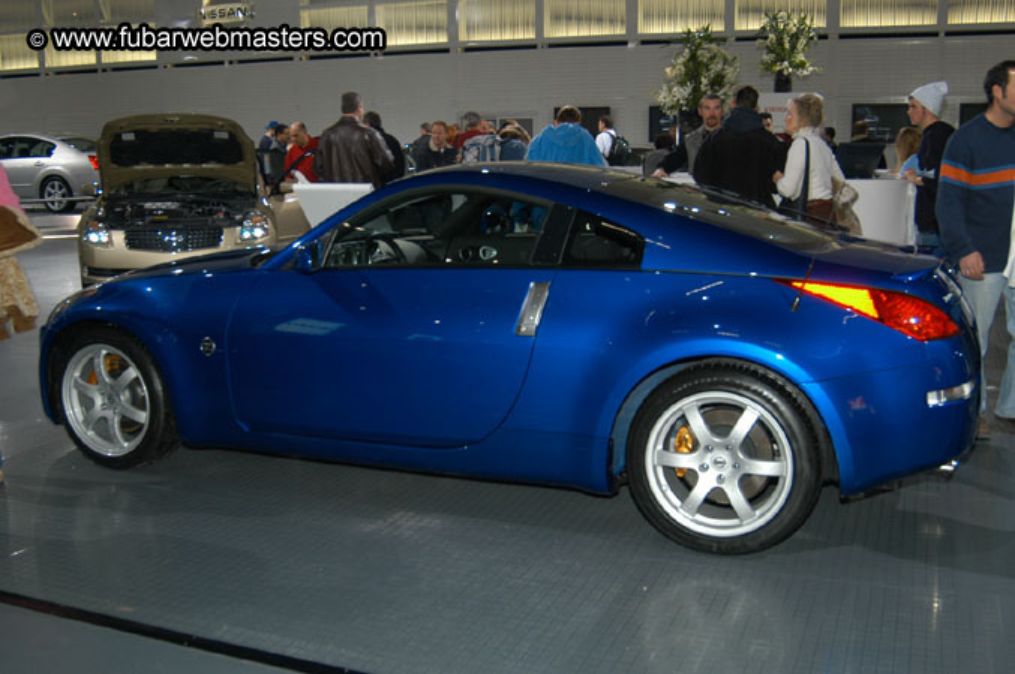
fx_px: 1014
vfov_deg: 36.8
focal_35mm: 36
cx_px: 508
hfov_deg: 53.2
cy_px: 337
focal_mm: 24
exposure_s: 1/60
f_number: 5
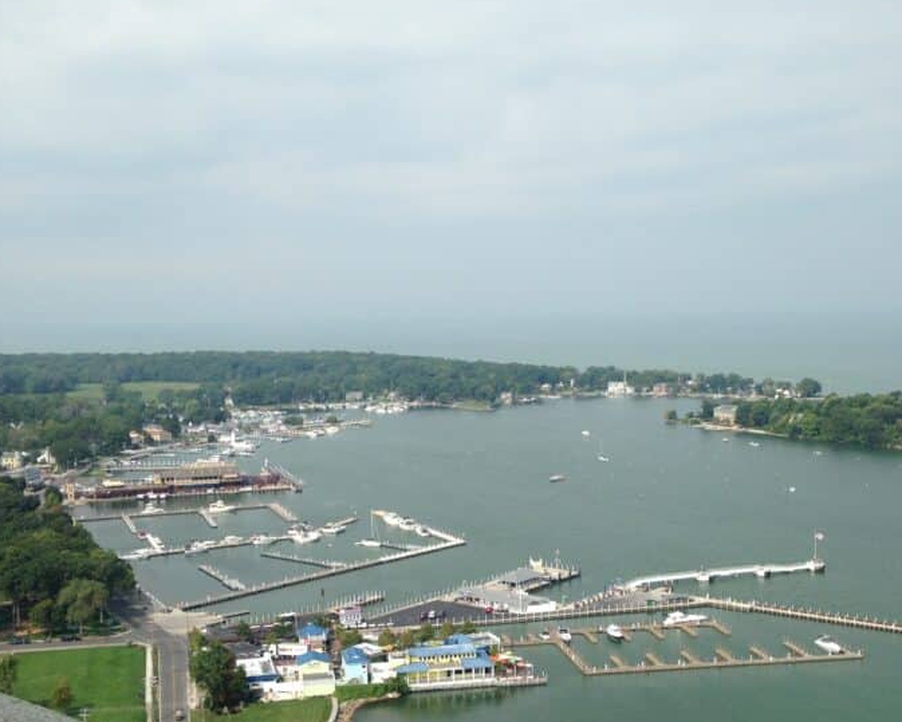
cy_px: 398
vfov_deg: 30.8
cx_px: 474
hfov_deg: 38.0
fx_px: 1309
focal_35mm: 49
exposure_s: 1/2088
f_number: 2.4
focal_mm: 4.12
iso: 50
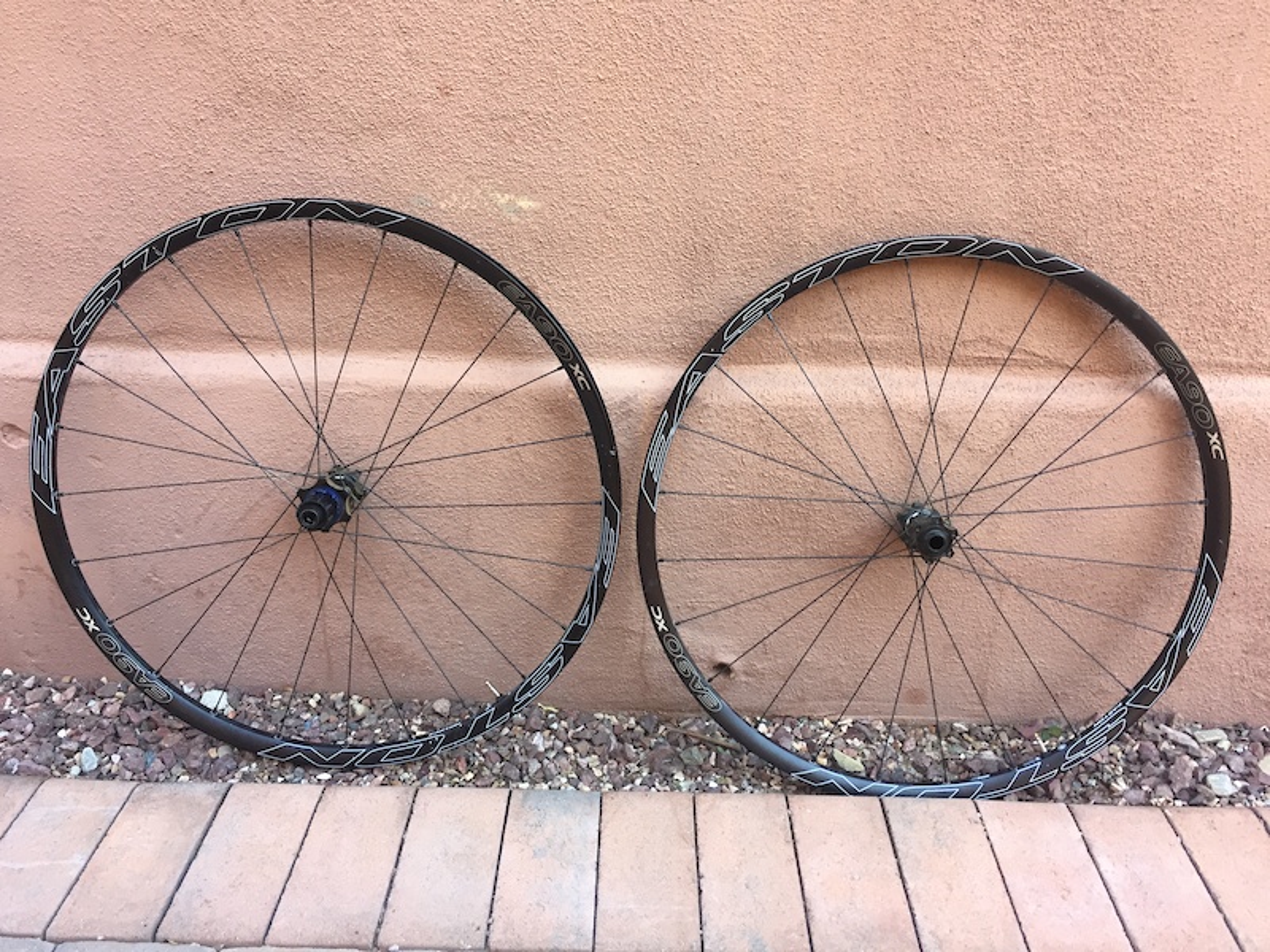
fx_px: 1064
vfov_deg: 48.2
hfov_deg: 61.7
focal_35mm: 29
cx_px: 635
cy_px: 476
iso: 32
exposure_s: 1/40
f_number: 2.2
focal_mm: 4.15
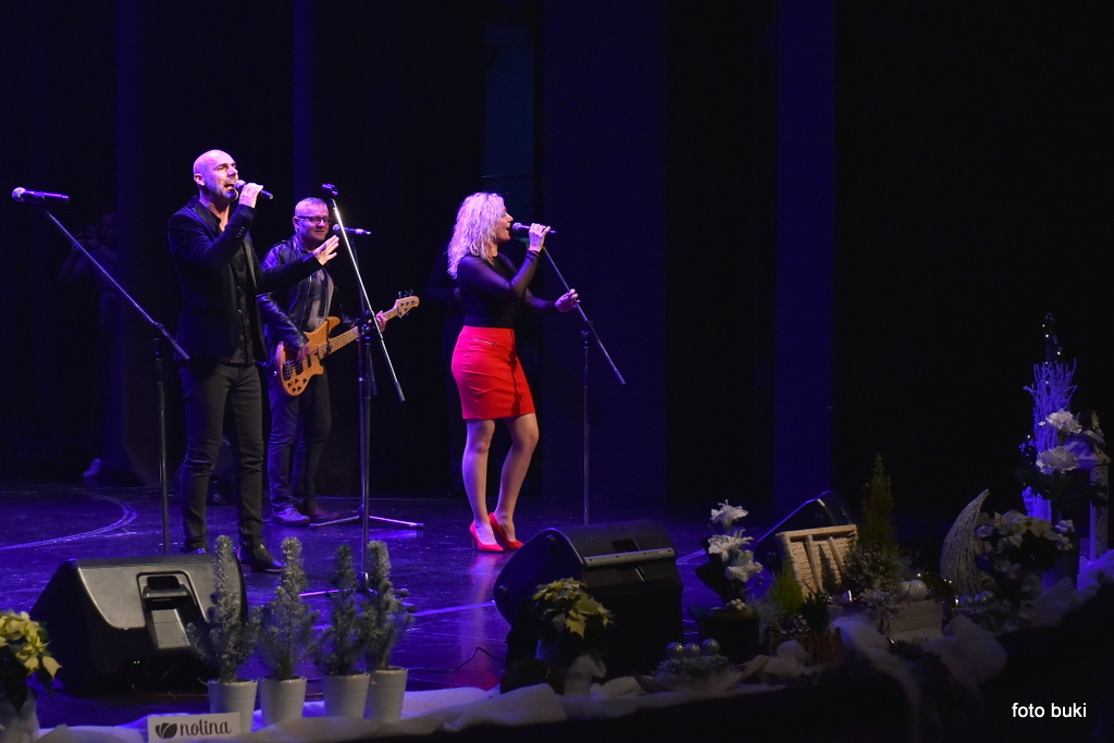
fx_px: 2166
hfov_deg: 28.8
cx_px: 557
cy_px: 372
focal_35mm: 70
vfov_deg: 19.5
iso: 1600
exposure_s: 1/200
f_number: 4.5
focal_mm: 70
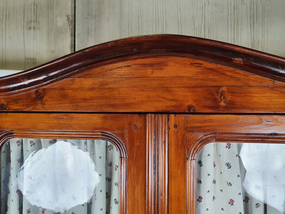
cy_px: 107
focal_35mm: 26
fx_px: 214
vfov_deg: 53.1
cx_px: 142
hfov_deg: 67.3
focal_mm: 4.3
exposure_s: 1/50
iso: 160
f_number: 2.4
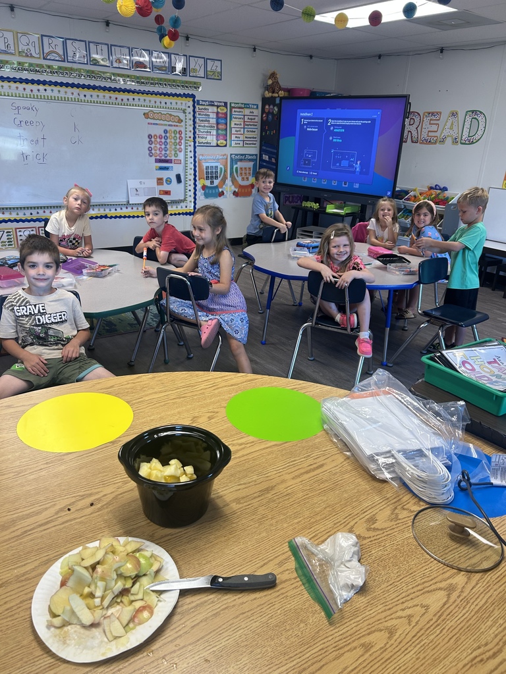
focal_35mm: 26
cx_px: 253
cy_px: 337
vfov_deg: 67.3
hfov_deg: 53.1
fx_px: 507
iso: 64
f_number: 1.5
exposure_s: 1/65
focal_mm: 5.7
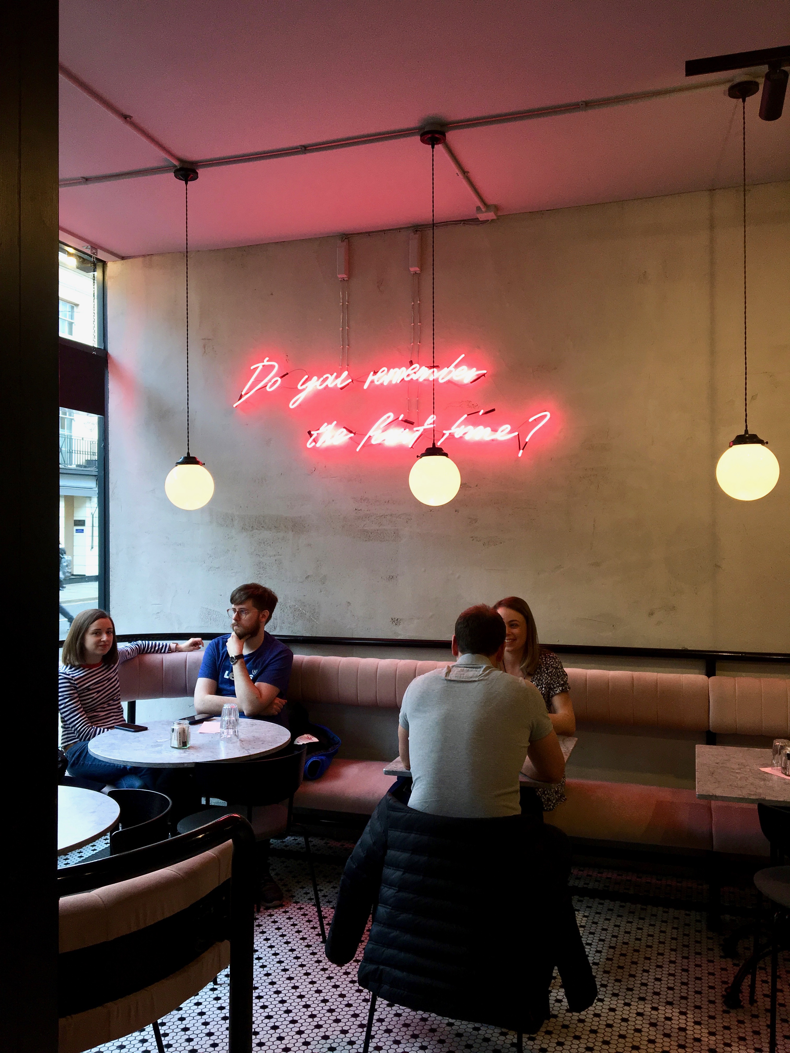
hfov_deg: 48.2
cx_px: 395
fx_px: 882
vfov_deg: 61.7
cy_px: 526
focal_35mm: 29
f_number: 2.2
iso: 32
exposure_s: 1/50
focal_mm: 4.15
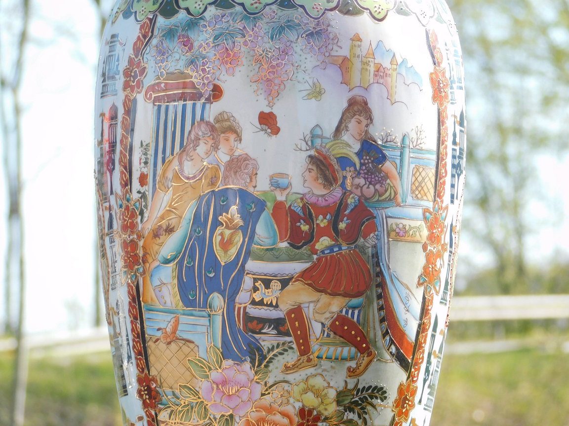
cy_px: 213
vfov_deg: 5.1
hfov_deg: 6.7
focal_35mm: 294
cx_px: 284
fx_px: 4833
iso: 125
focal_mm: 52.2
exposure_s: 1/160
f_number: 5.7
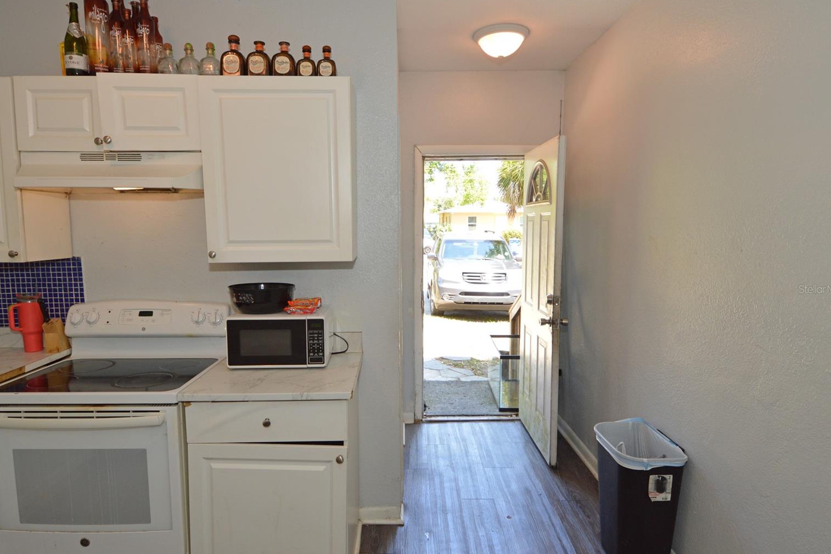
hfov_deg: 86.9
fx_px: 439
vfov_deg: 64.5
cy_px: 289
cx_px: 408
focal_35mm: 19
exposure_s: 1/100
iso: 400
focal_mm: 12
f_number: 5
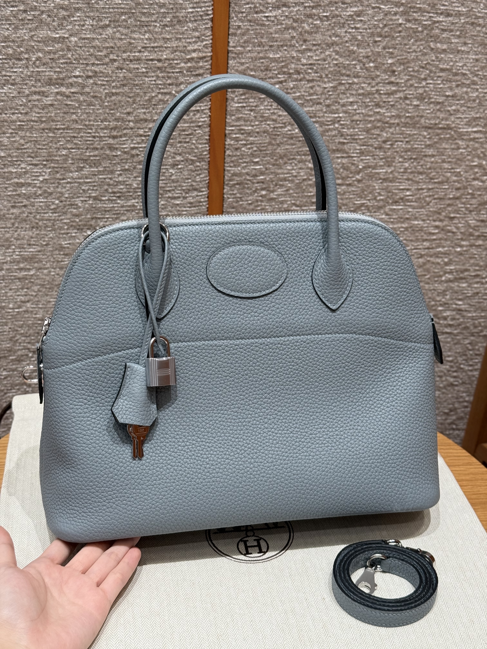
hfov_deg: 30.3
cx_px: 244
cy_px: 324
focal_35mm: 48
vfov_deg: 39.7
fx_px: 900
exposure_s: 1/86
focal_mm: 6.76
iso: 100
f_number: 1.78
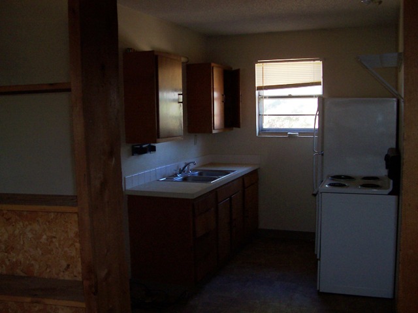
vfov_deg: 38.7
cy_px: 156
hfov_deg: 50.1
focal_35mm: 37
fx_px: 447
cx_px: 209
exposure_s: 1/60
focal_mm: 5.6
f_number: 2.8
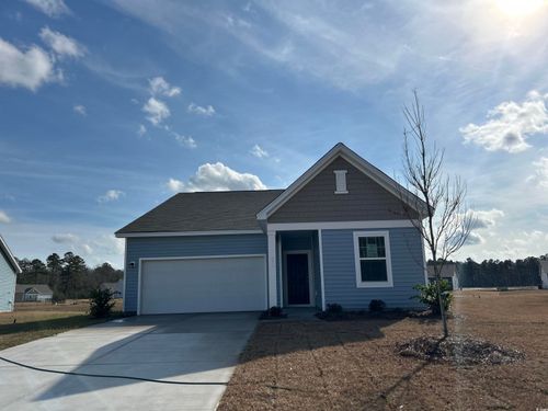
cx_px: 274
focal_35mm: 26
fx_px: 412
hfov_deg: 67.3
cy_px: 206
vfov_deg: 53.1
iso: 50
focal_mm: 5.7
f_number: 1.5
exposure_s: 1/11364
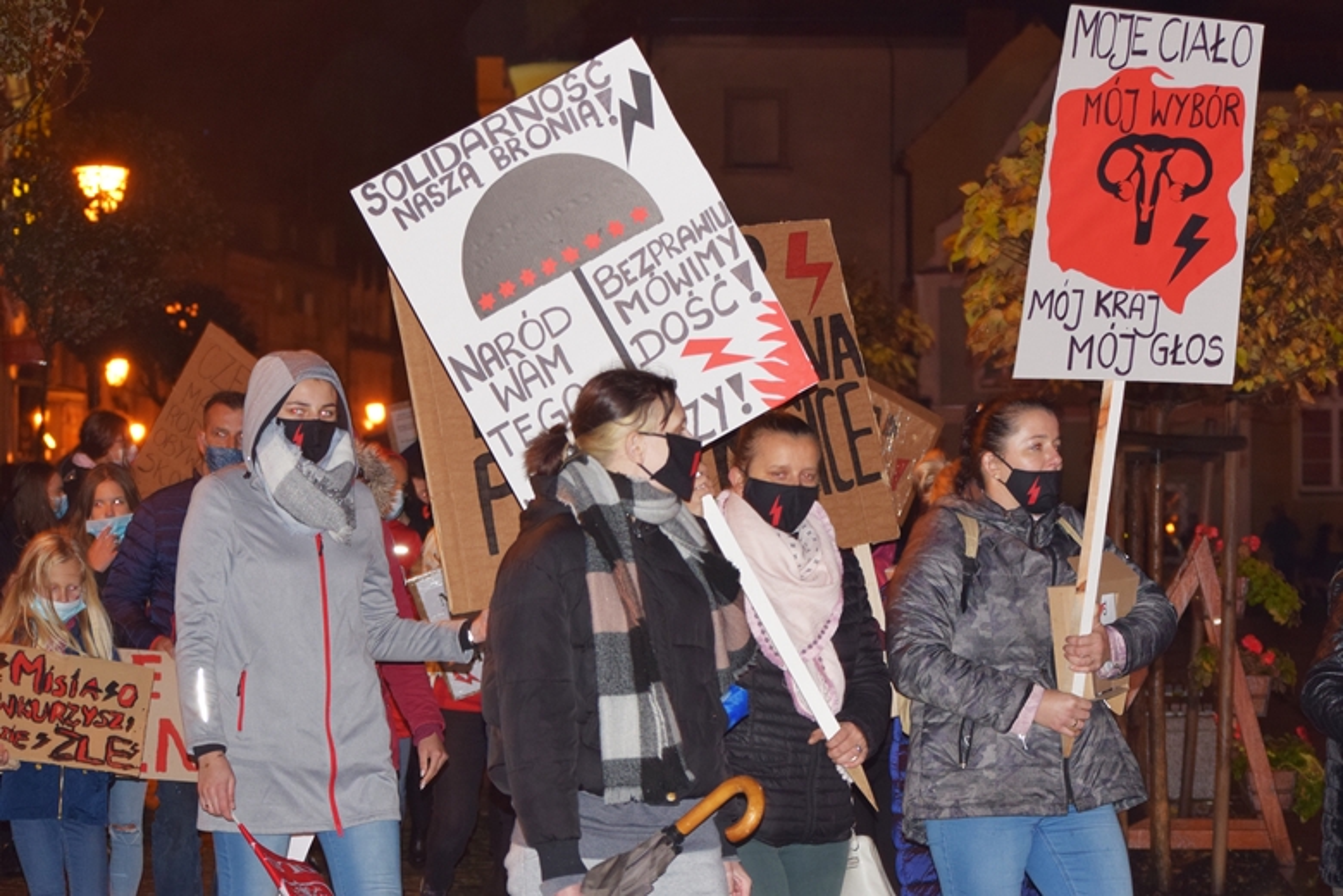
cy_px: 448
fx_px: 3077
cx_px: 672
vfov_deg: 16.6
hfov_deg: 24.6
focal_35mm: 82
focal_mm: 55
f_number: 4
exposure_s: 1/30
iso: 800
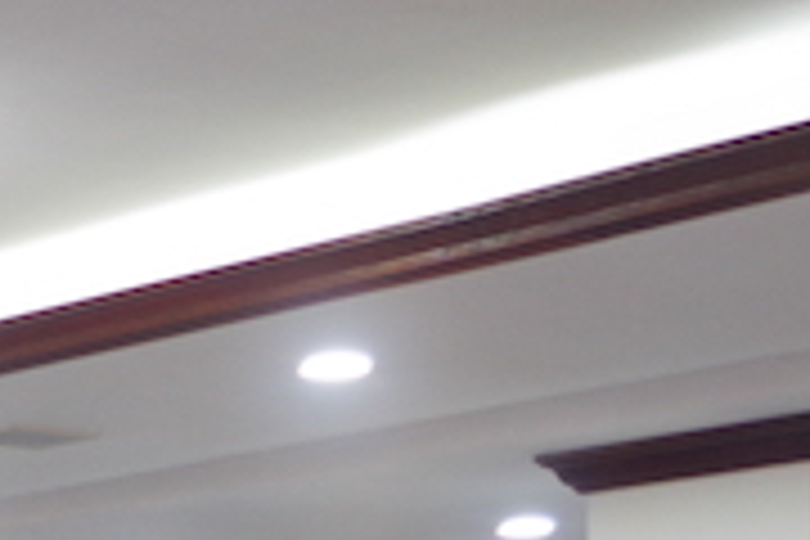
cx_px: -122
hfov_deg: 13.3
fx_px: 3397
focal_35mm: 151
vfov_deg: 8.6
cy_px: 1078
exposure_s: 1/60
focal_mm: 23.13
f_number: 4
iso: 800
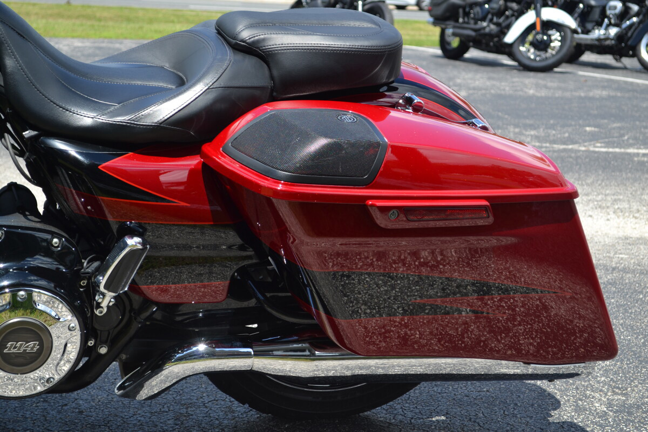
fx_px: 1350
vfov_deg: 18.2
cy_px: 216
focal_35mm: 75
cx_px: 324
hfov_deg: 27.0
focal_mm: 50
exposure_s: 1/200
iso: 100
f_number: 7.1
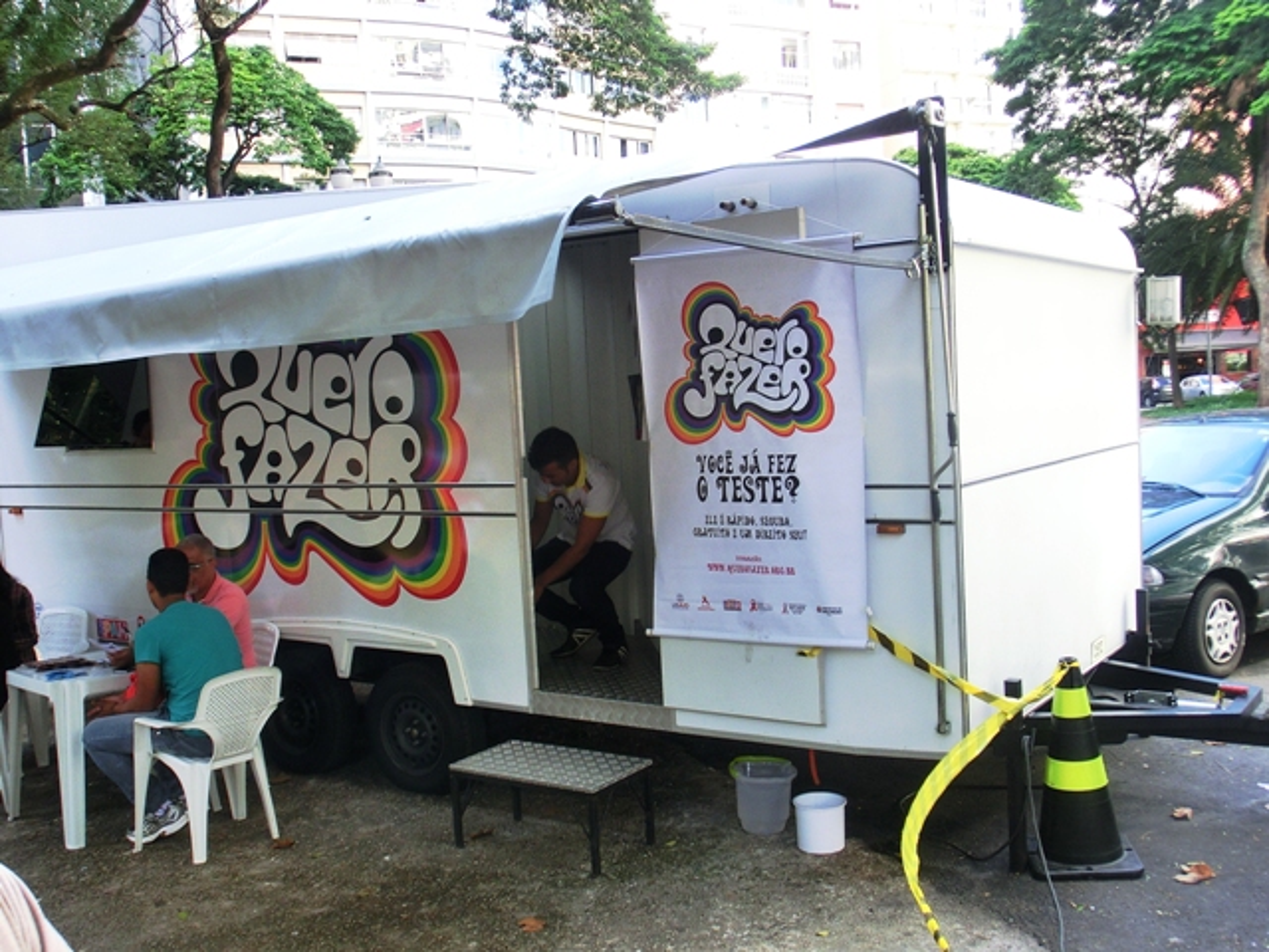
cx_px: 634
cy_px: 476
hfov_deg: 44.8
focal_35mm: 42
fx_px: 1540
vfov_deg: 34.3
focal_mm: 7.38
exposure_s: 1/60
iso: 125
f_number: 4
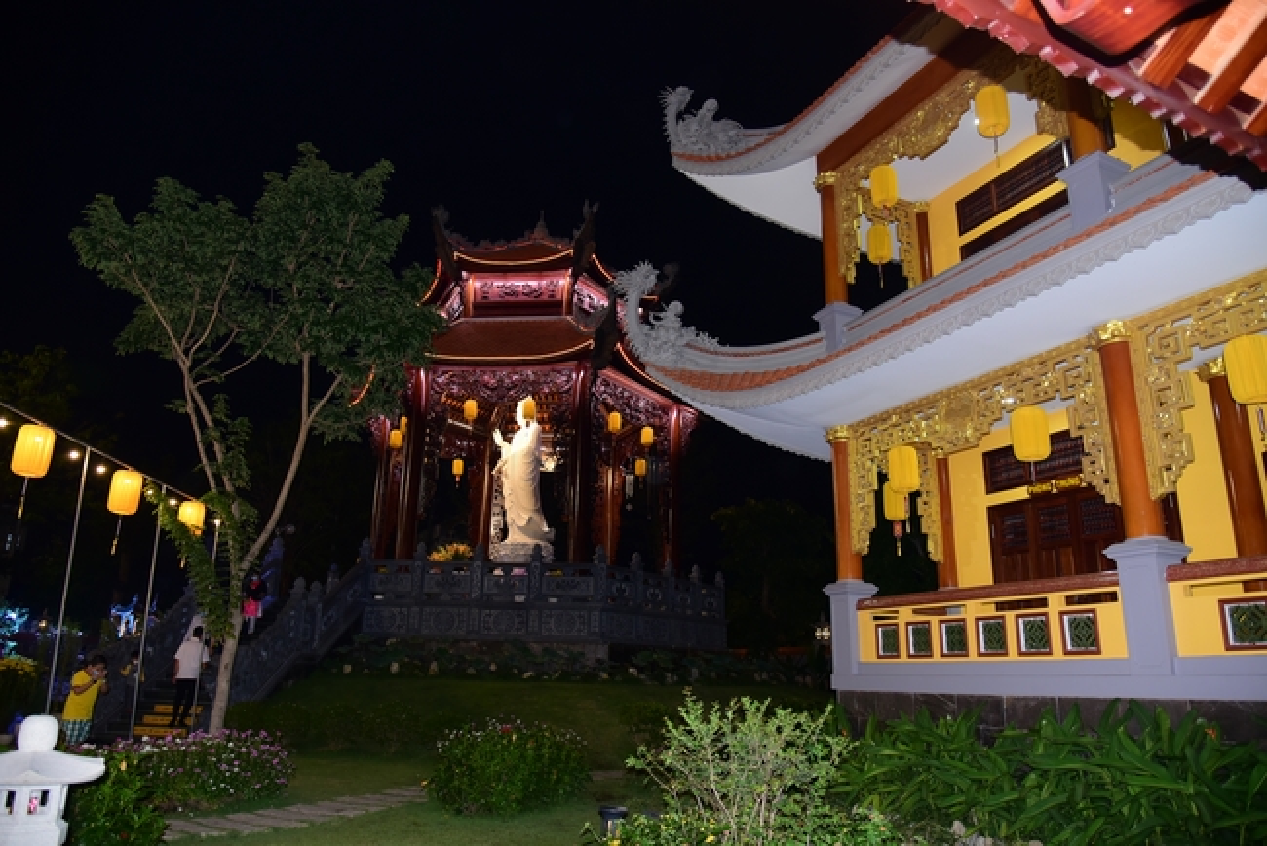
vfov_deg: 53.2
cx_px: 634
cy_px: 423
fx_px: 845
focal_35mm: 24
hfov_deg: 73.7
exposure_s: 1/60
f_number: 4
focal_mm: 24
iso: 1000
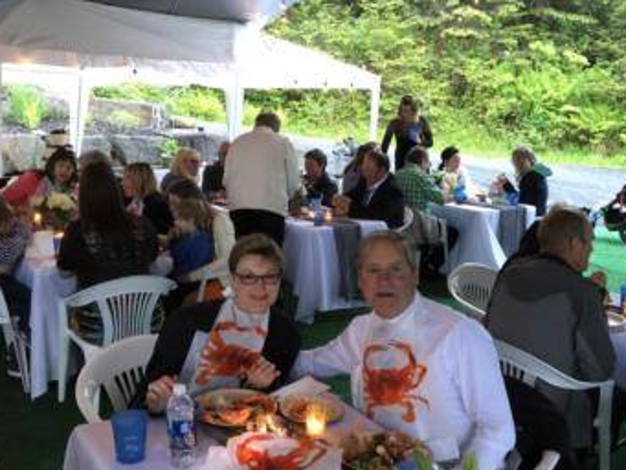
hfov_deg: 45.7
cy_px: 284
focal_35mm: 41
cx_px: 332
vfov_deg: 35.0
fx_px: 742
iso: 64
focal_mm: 4
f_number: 1.8
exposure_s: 1/15
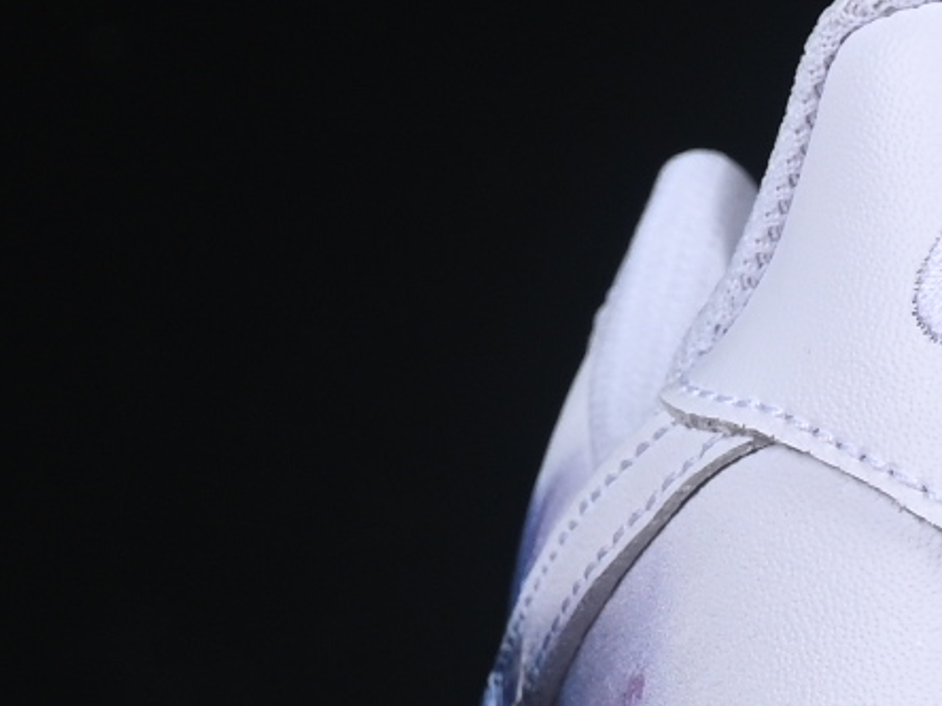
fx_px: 12300
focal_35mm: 452
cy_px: 420
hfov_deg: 4.3
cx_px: 1812
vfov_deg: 3.3
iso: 160
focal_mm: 50
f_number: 8
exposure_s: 1/80
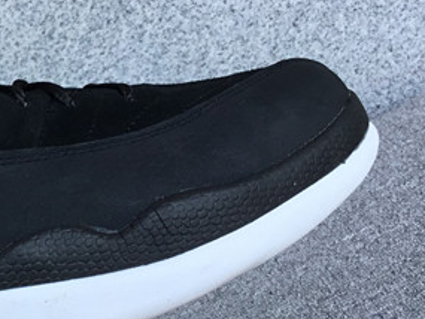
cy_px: 200
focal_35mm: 87
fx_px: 1069
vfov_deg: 17.0
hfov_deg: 21.1
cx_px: -75
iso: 25
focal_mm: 3.3
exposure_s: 1/403
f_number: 2.4
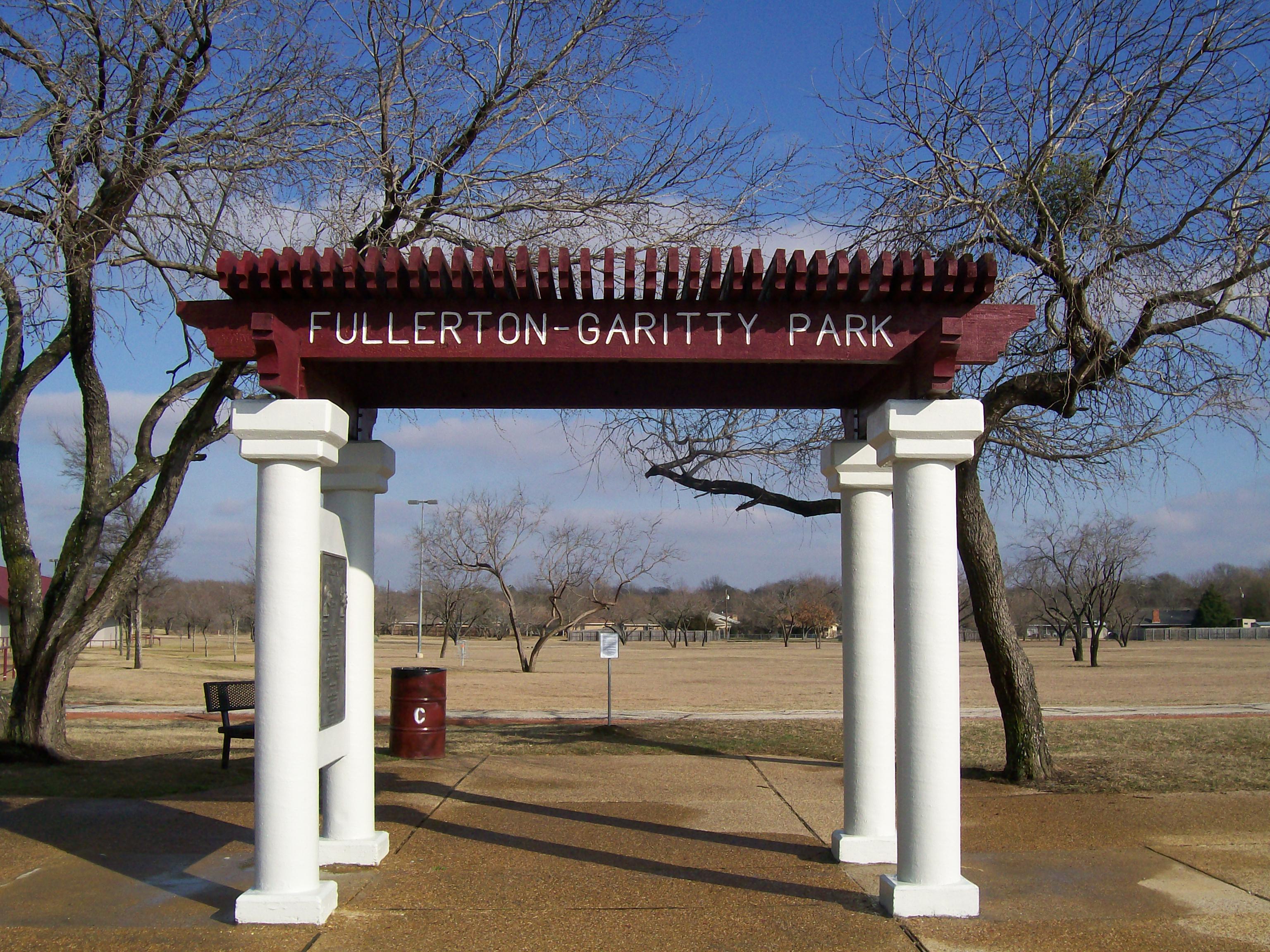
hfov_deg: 51.4
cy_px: 476
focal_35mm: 36
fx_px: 1321
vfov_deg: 39.7
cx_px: 635
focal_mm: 6
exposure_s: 1/858
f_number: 4.8
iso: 80
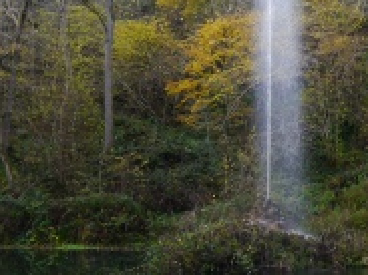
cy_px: 64
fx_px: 701
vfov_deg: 22.0
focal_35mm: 66
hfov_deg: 28.9
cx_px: 286
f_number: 4
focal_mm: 14
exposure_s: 1/125
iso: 160
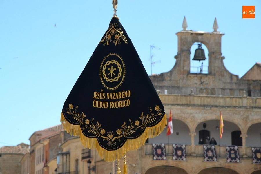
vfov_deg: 8.7
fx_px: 1142
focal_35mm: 158
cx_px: 130
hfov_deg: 13.0
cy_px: 87
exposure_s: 1/2000
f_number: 11
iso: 3200
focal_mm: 105
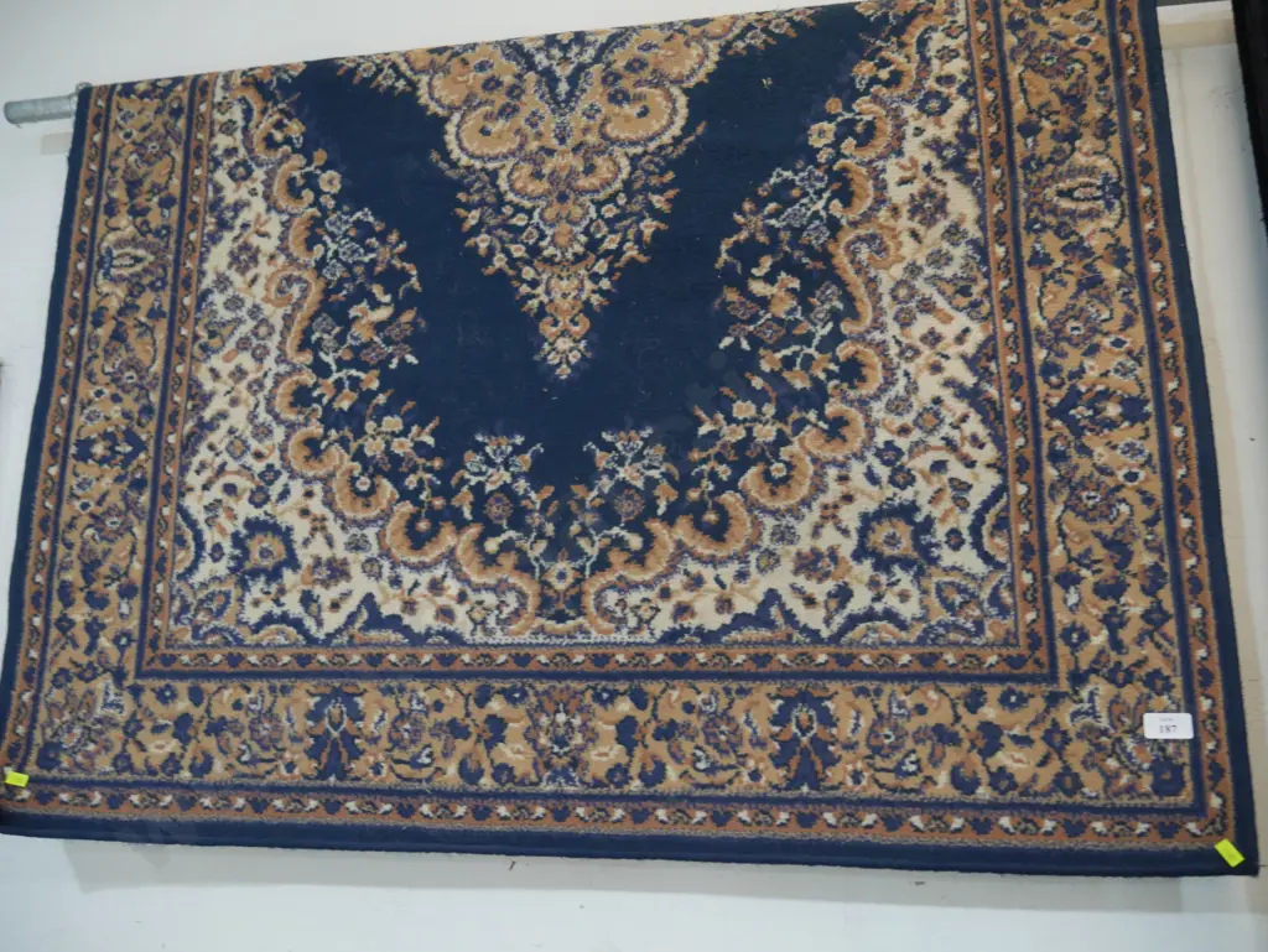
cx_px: 634
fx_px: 1099
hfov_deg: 59.9
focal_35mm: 30
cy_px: 476
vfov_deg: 46.8
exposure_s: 1/60
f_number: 3.6
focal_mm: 15
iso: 1000
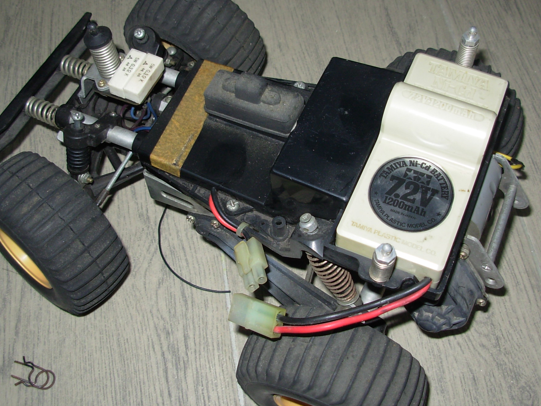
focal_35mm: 44
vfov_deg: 32.8
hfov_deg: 42.9
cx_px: 276
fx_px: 688
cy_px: 181
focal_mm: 6.3
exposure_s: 1/32
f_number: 2.9
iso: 50
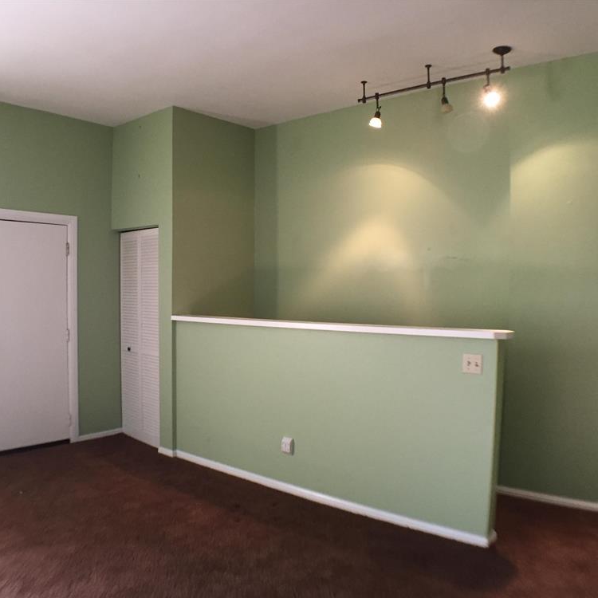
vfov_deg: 47.2
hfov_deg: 47.1
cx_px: 266
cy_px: 305
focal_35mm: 35
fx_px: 684
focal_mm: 4.15
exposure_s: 1/30
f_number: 2.2
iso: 160
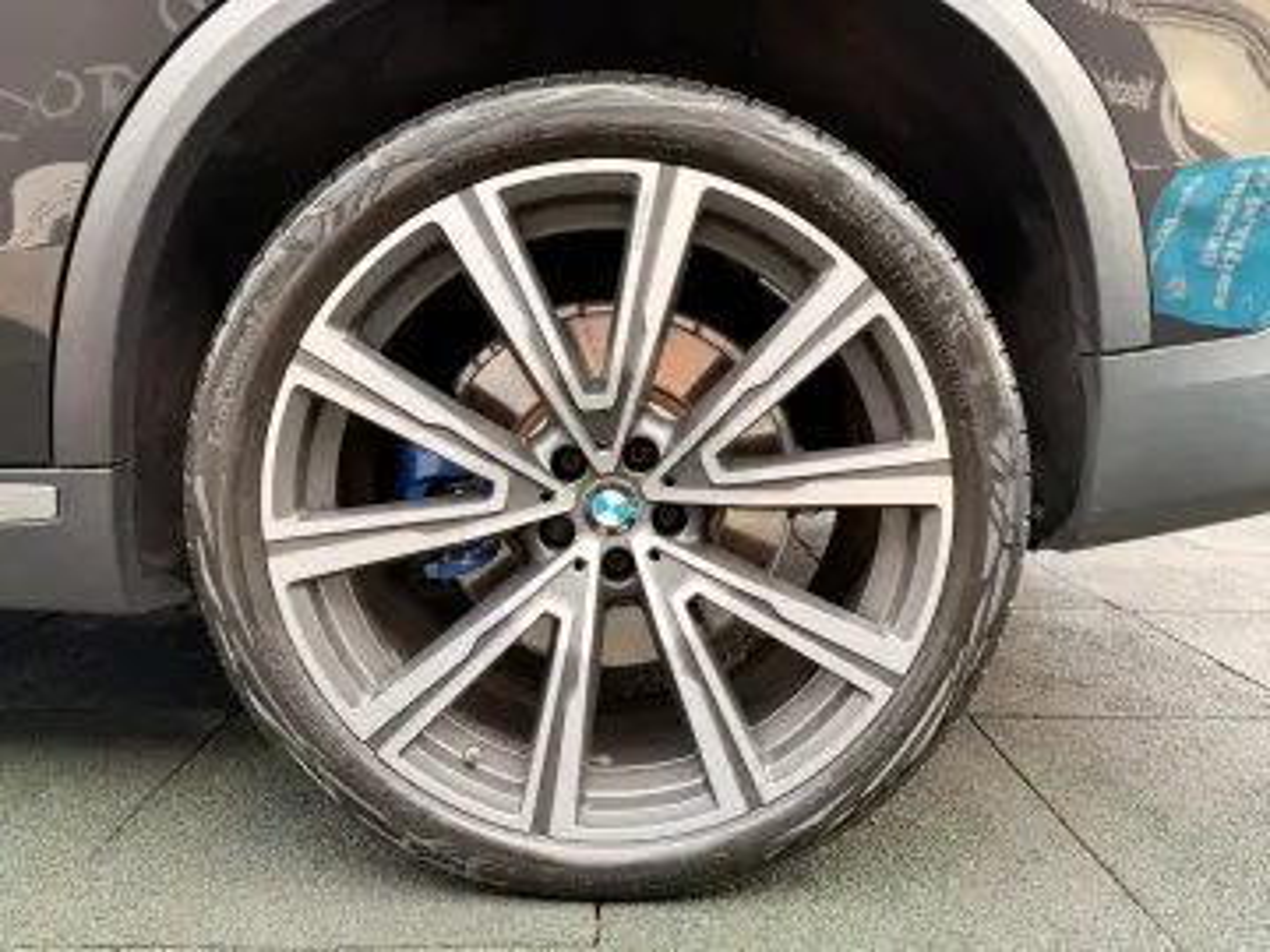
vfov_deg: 56.8
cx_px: 635
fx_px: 881
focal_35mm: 24
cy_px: 476
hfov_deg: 71.6
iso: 200
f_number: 1.78
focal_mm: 6.76
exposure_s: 1/61
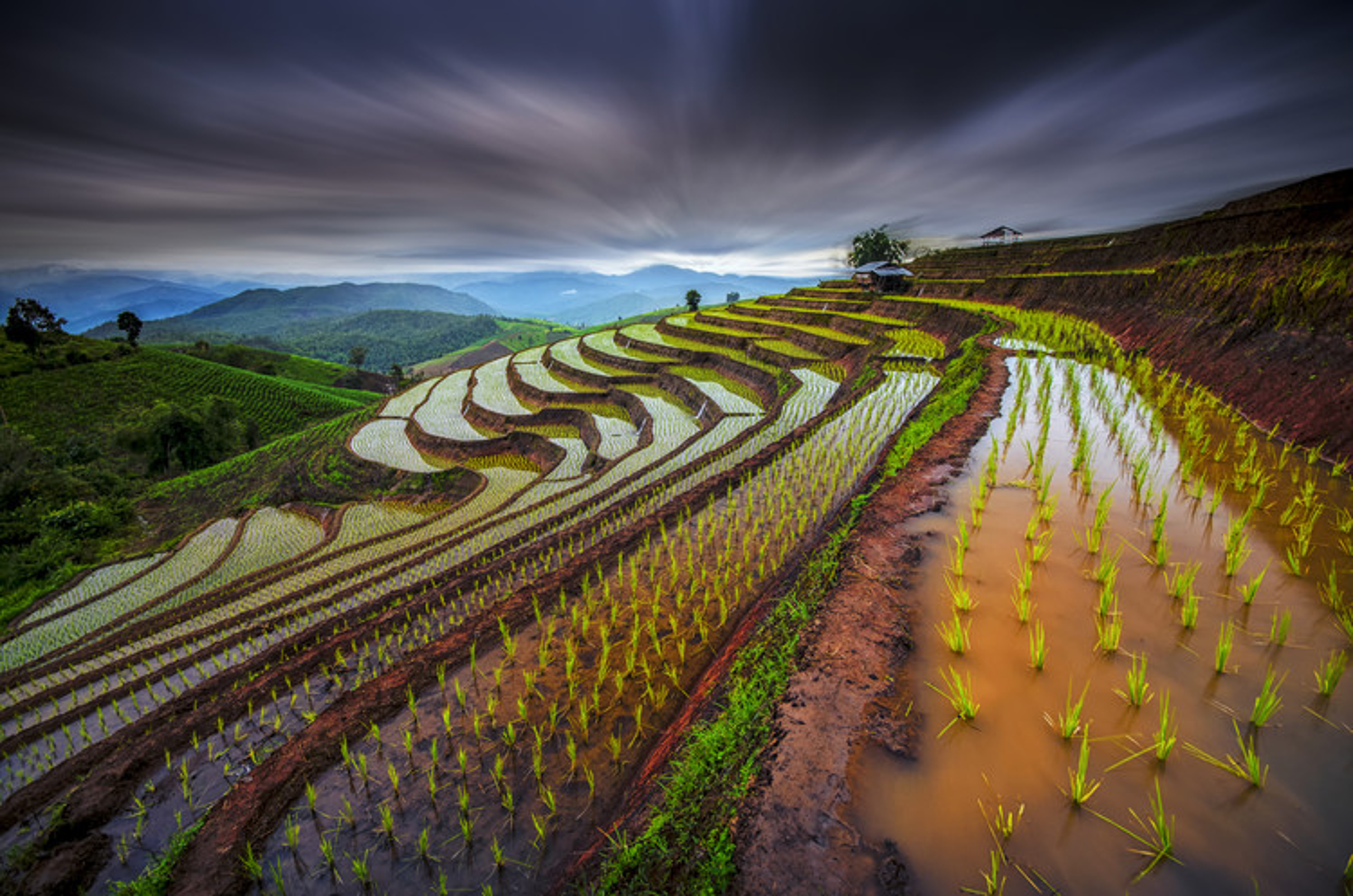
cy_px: 448
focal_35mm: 15
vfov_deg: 77.1
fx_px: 563
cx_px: 676
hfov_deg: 100.5
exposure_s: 2.5
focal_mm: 10
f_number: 10
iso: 200
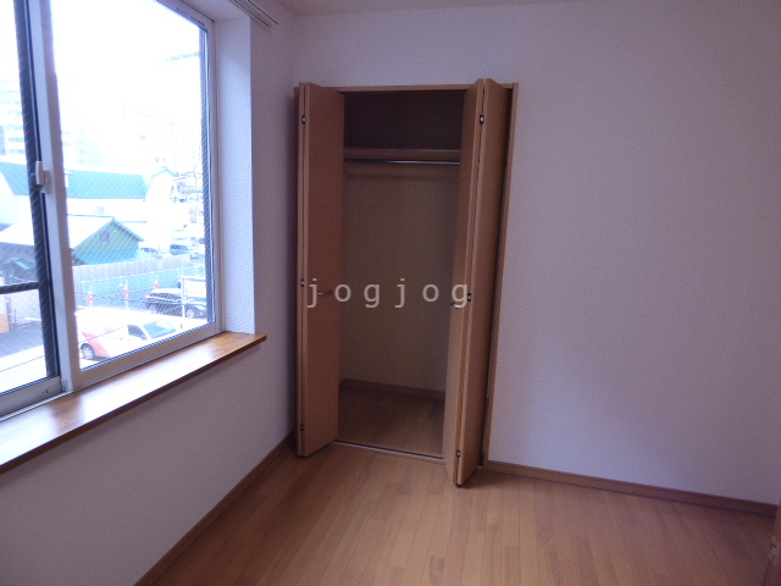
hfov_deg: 81.7
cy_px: 293
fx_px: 451
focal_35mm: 20
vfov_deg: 66.0
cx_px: 390
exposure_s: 1/80
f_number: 2.8
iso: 160
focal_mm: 3.58
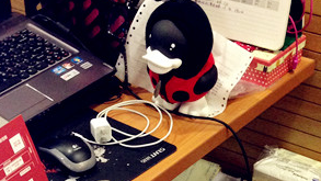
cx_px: 165
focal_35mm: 98
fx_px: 834
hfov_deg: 21.8
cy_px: 346
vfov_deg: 11.3
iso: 320
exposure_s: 1/20
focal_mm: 4.12
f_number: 2.4
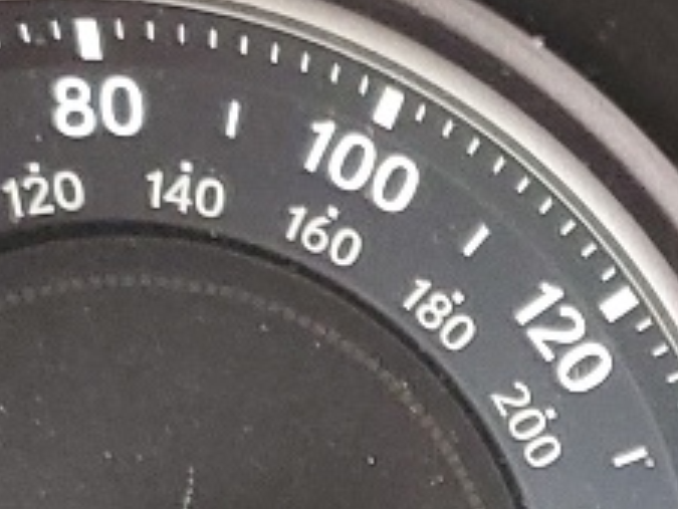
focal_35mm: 185
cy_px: 635
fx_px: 3625
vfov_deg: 7.9
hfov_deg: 10.4
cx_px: 952
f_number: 1.5
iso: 158
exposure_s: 1/60.2
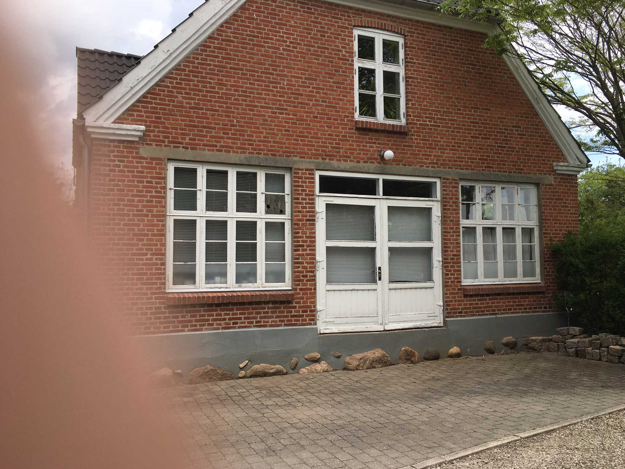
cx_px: 315
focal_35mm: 30
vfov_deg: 46.8
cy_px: 239
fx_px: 542
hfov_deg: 60.0
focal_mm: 4.15
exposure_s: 1/450
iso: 25
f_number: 2.2
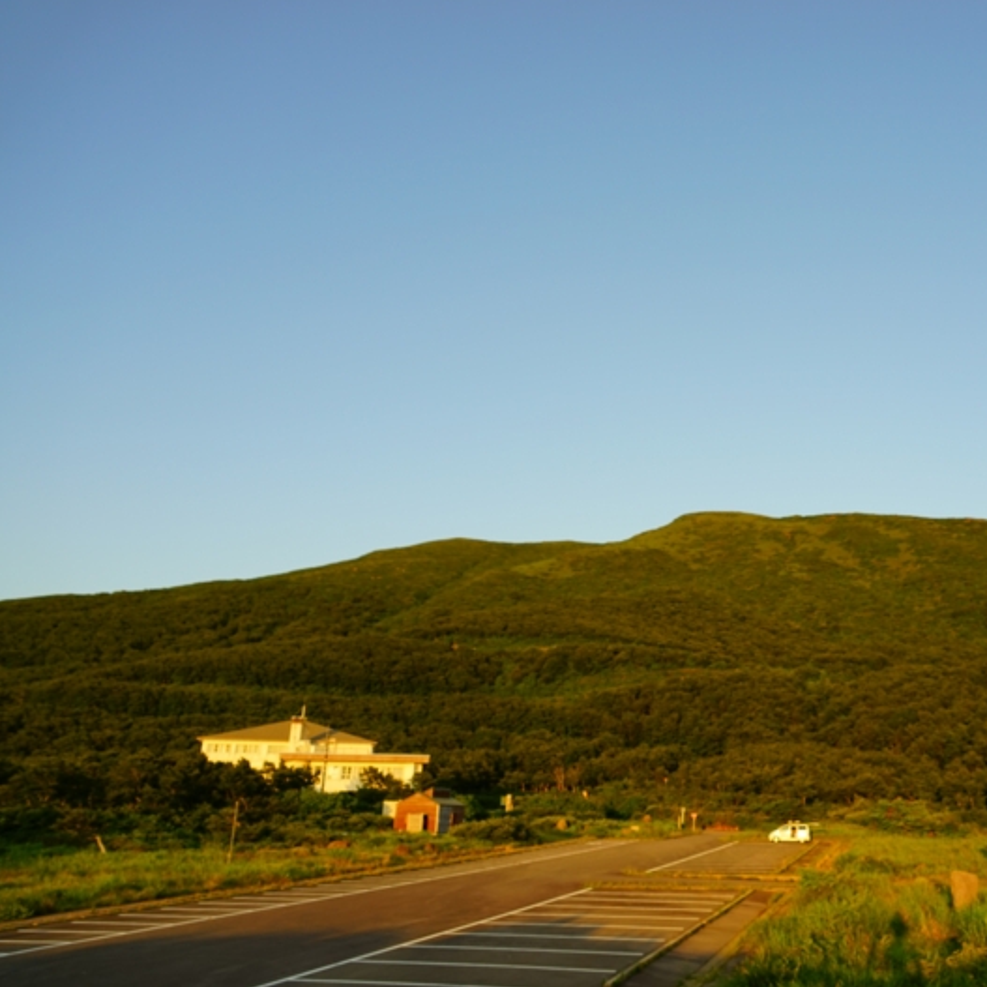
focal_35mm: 31
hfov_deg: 50.5
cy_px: 494
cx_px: 734
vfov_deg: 52.5
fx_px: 1000
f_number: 5.6
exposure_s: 1/125
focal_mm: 24
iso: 100
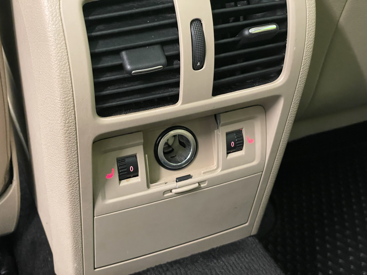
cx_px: 184
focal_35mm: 52
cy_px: 138
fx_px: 551
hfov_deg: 36.8
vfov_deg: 28.0
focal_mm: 6
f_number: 2
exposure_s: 1/33
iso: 800
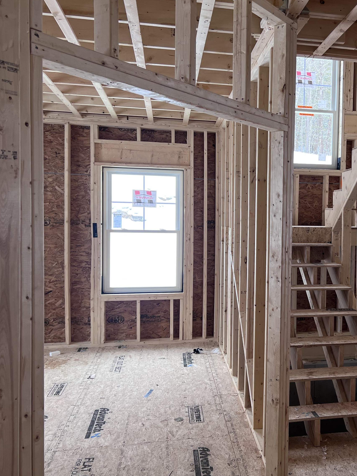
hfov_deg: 39.4
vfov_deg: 52.6
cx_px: 274
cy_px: 238
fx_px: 481
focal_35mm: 35
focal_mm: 5.7
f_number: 1.5
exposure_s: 1/171
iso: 64
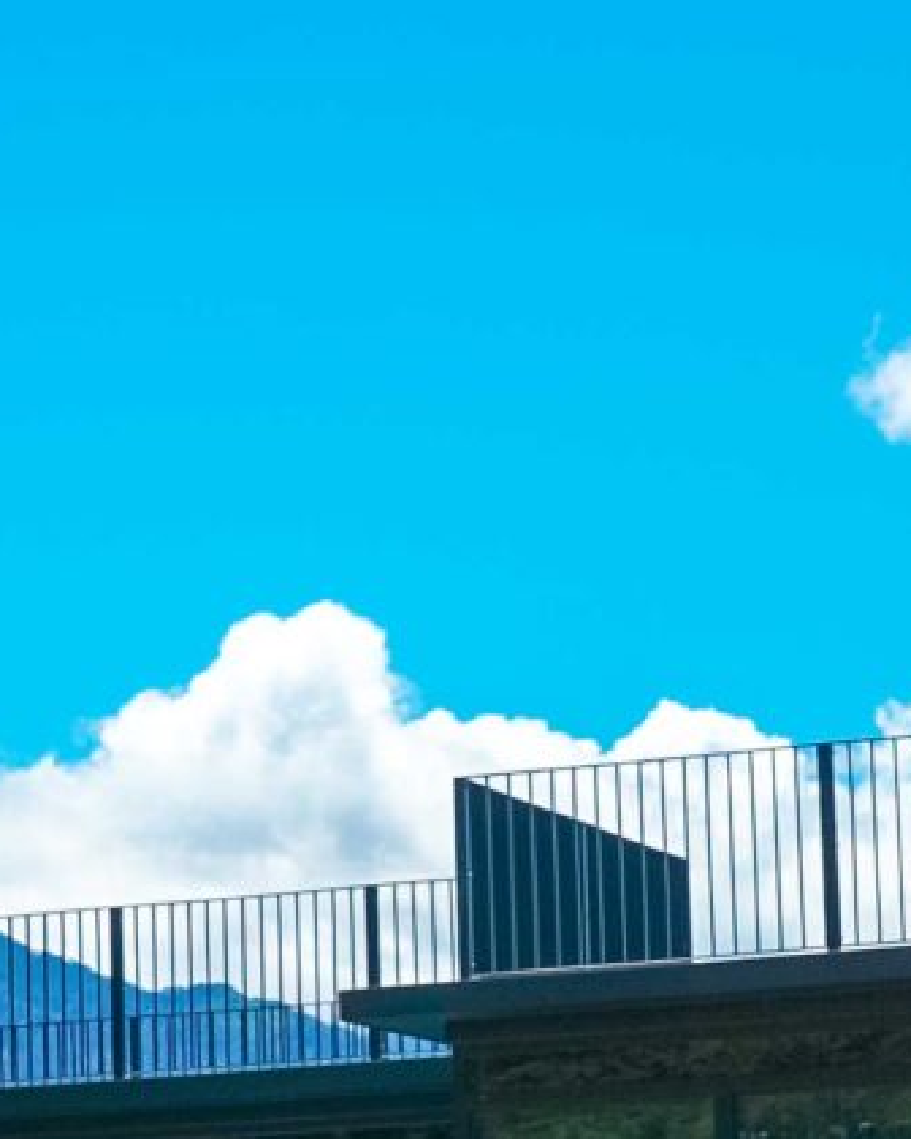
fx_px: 4819
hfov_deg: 10.8
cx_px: 472
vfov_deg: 13.4
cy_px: 896
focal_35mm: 143
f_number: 5.6
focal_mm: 25
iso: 100
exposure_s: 1/500
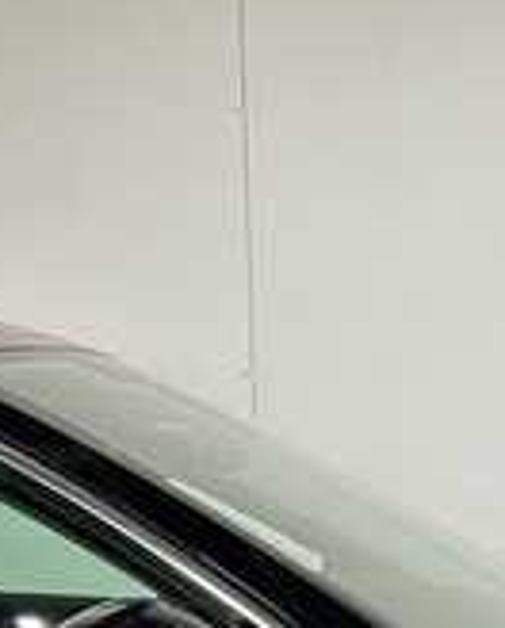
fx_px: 3183
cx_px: 692
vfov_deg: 11.0
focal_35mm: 171
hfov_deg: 8.9
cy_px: 816
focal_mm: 6.86
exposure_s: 1/50
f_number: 1.8
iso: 160
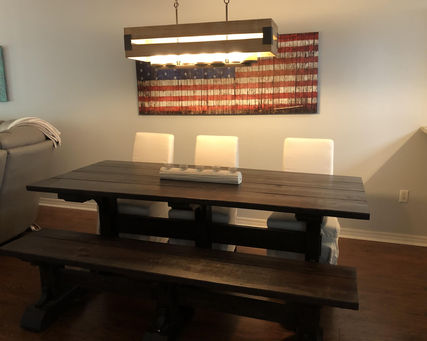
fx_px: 379
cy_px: 166
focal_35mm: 30
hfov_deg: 58.7
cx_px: 225
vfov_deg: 48.5
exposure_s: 1/15
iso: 80
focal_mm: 3.99
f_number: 1.8
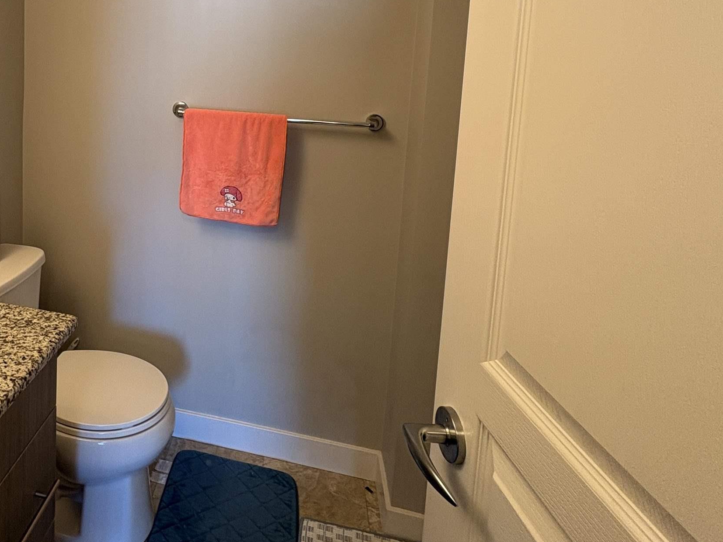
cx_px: 166
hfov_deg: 62.7
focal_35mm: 26
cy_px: 100
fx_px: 543
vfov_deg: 49.6
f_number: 2.2
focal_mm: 2.22
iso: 125
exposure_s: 1/60
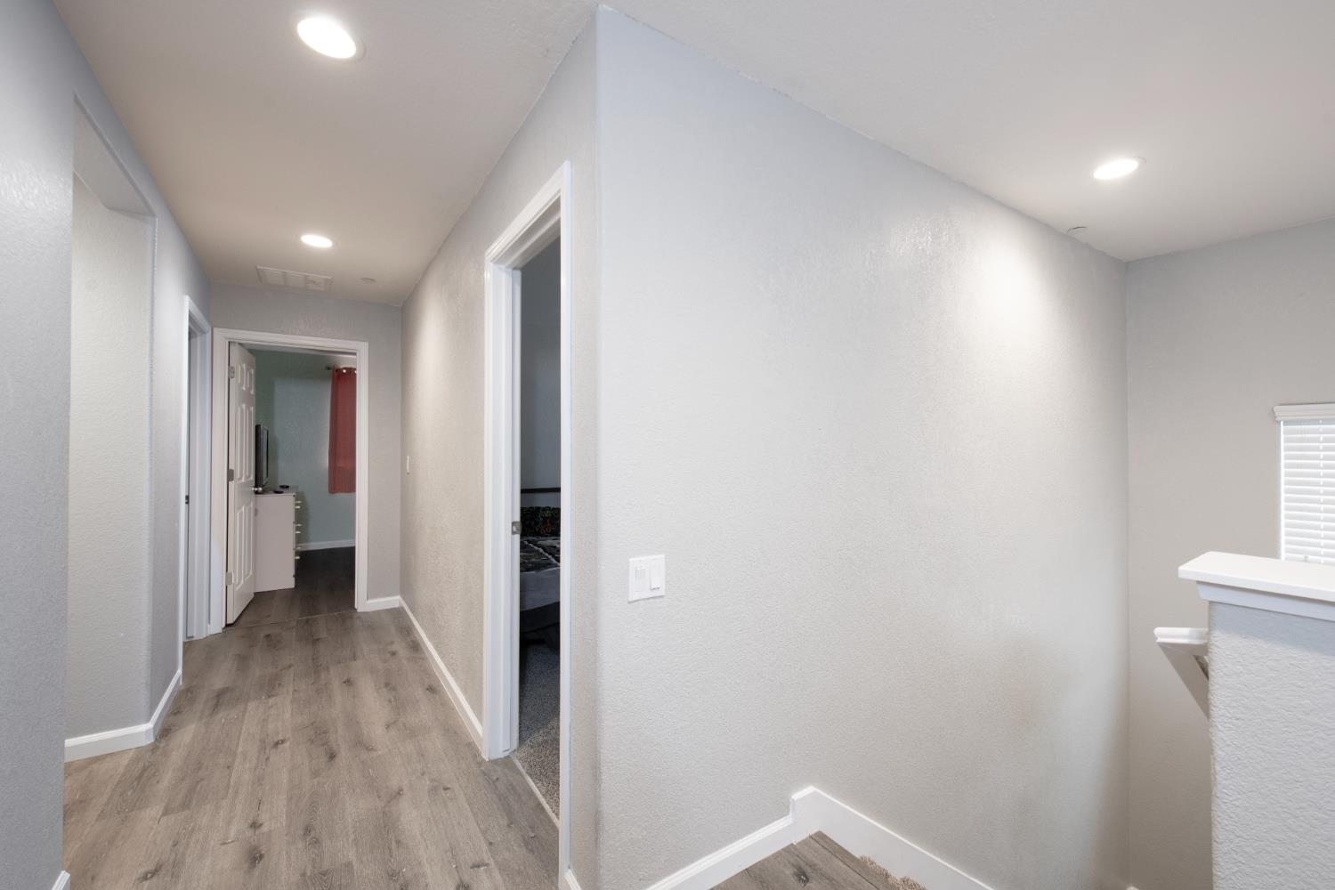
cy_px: 445
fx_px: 519
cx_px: 668
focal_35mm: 14
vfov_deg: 81.2
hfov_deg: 104.3
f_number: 7.1
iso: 125
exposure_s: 1/2.5
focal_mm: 14
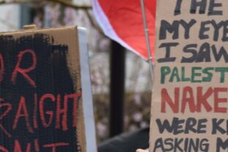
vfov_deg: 3.5
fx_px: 2486
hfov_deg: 5.3
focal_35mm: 393
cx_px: 124
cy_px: 164
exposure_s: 1/125
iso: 100
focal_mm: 70
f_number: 6.3
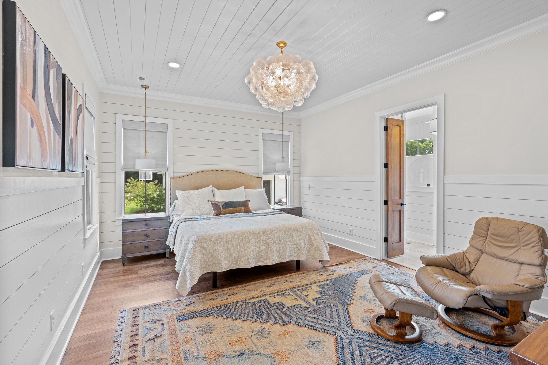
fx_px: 244
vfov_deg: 73.7
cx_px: 274
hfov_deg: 96.7
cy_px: 182
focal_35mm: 16
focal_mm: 16
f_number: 8
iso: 800
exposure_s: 1/8
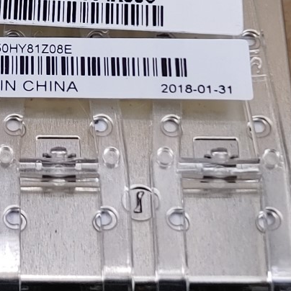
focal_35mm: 145
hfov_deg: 11.9
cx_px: -3
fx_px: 1379
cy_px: -38
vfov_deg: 11.8
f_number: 1.8
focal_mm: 4.36
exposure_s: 1/270
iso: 50
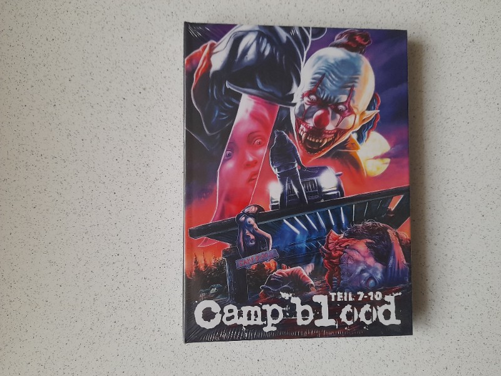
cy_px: 188
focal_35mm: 25
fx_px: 362
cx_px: 250
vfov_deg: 54.9
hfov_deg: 69.4
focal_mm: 4.6
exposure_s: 1/33
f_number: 2
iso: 320
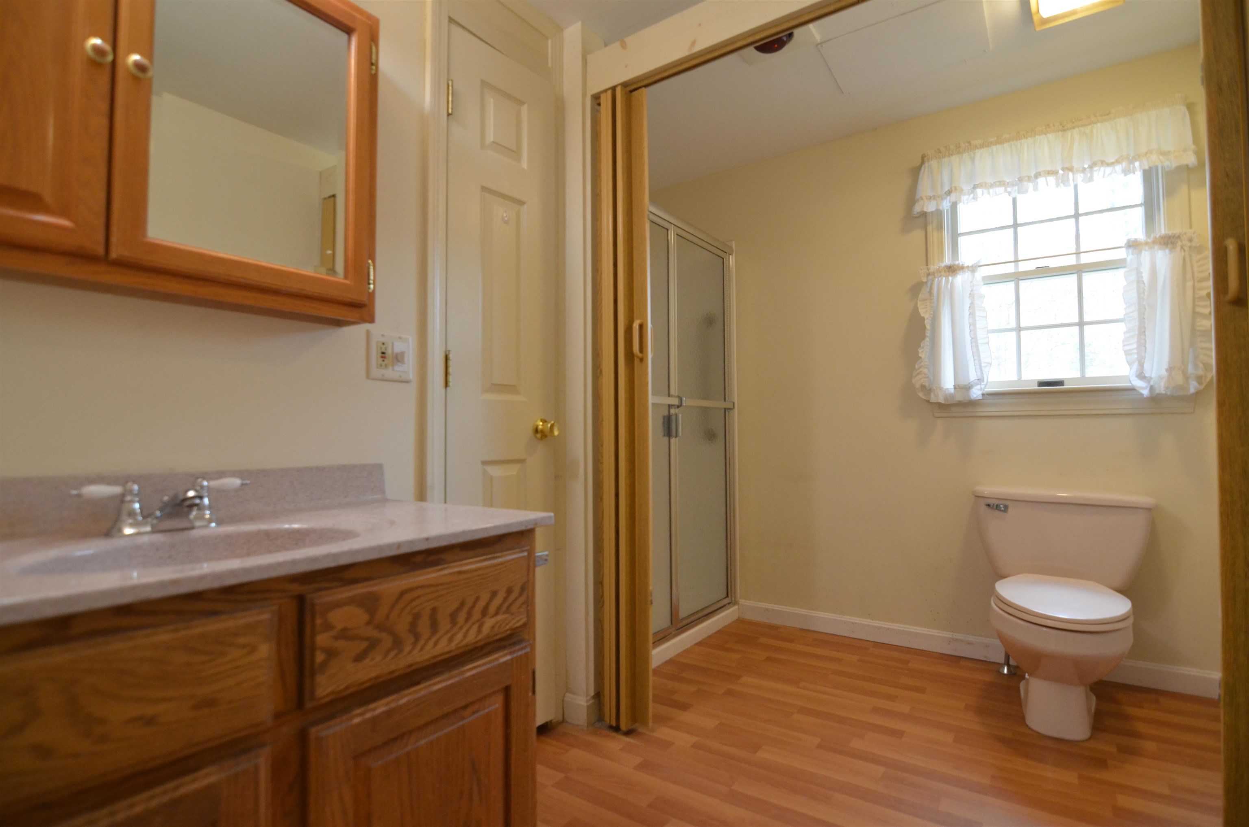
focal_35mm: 16
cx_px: 624
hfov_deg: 95.1
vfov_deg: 71.8
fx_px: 571
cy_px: 414
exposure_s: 1/60
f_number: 4
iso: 800
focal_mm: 11
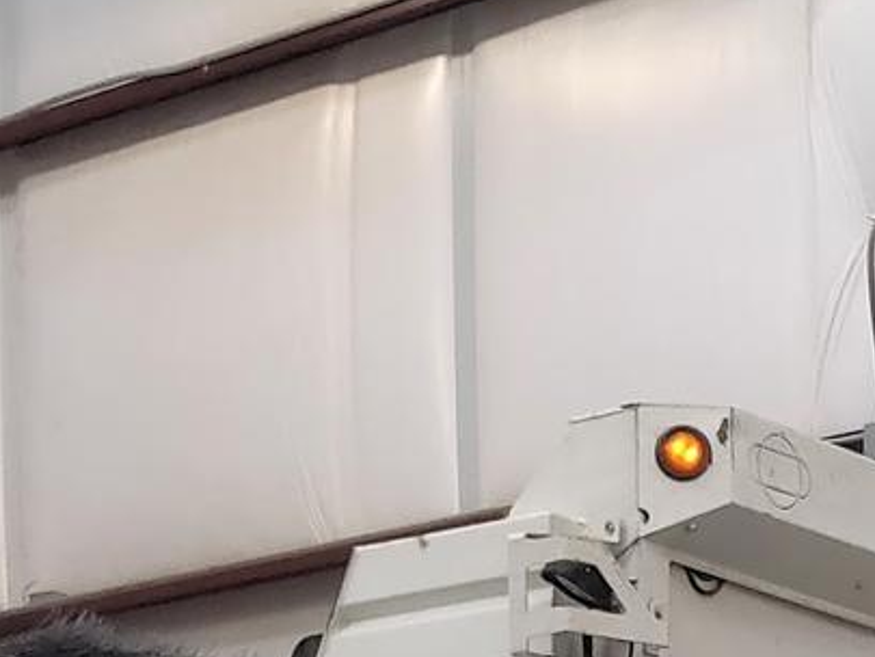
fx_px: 3742
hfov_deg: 13.3
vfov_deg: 8.9
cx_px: 585
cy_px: 1640
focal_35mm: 148
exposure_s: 1/100
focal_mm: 4.25
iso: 320
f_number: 1.7
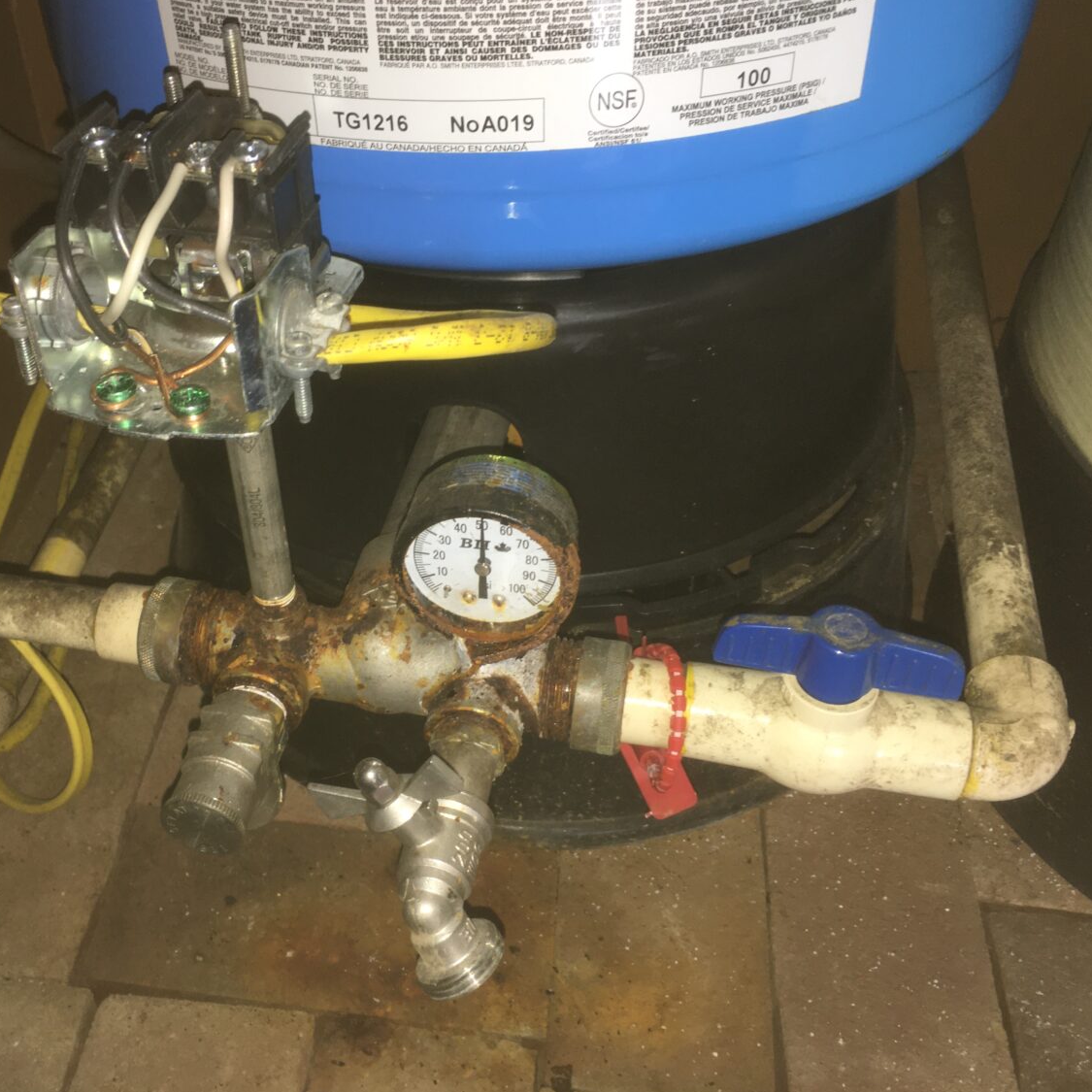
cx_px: 414
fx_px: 1249
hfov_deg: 46.8
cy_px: 540
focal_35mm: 35
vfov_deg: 47.2
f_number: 2.2
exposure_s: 1/30
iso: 32
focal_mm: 4.15
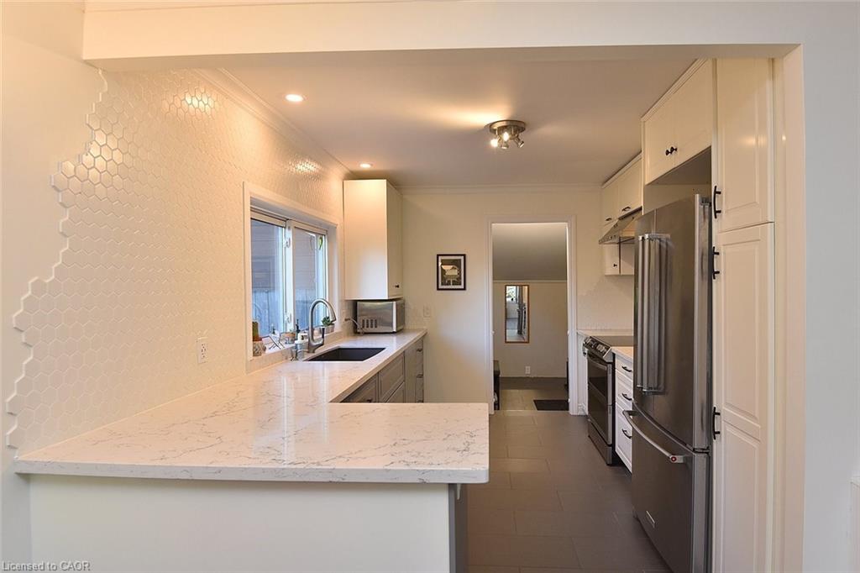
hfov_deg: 86.9
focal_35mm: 19
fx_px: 454
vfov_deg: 64.5
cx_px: 430
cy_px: 286
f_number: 6.3
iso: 500
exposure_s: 1/60
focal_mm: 19
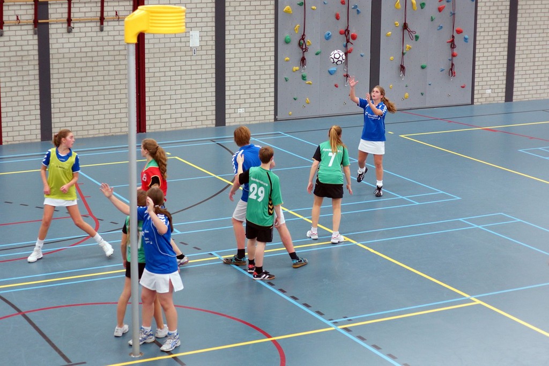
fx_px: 1143
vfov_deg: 18.2
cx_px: 274
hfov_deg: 27.0
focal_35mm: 75
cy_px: 183
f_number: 2
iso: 640
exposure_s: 1/250
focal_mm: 50
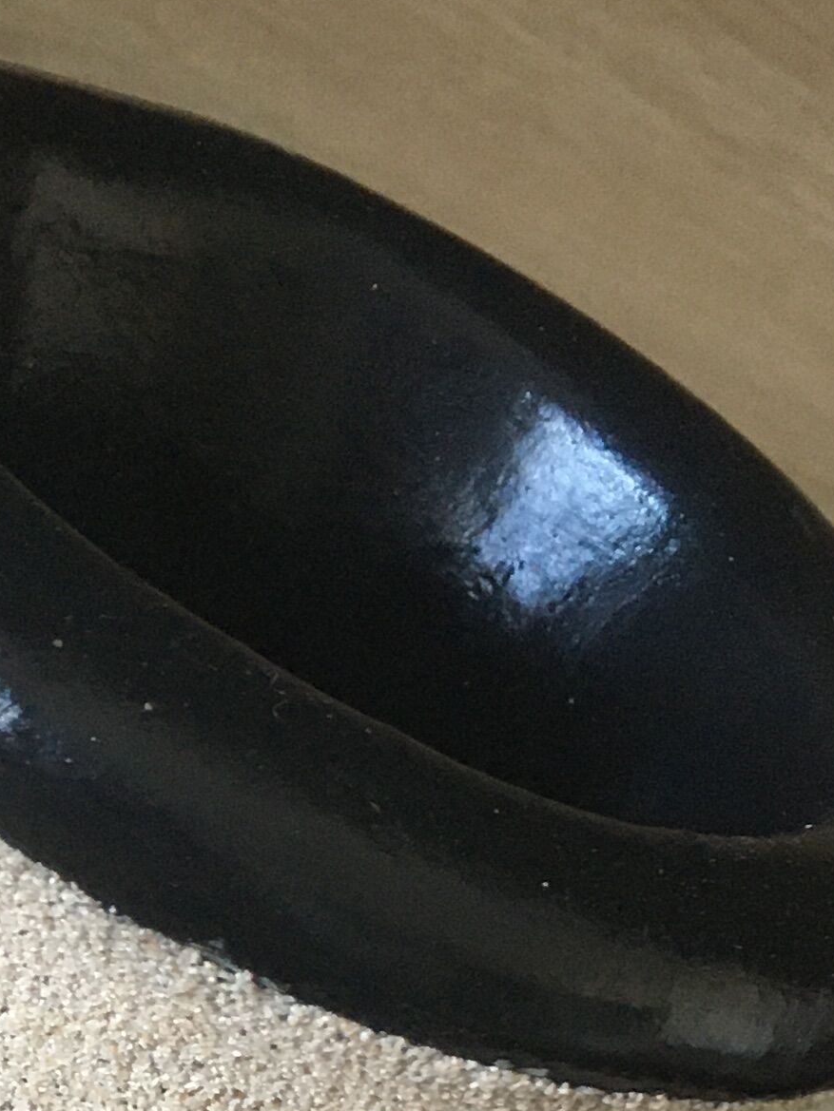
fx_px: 3212
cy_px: 1347
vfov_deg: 18.6
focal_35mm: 100
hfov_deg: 14.1
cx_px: -332
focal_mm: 4.15
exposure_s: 1/33
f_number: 2.2
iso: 160
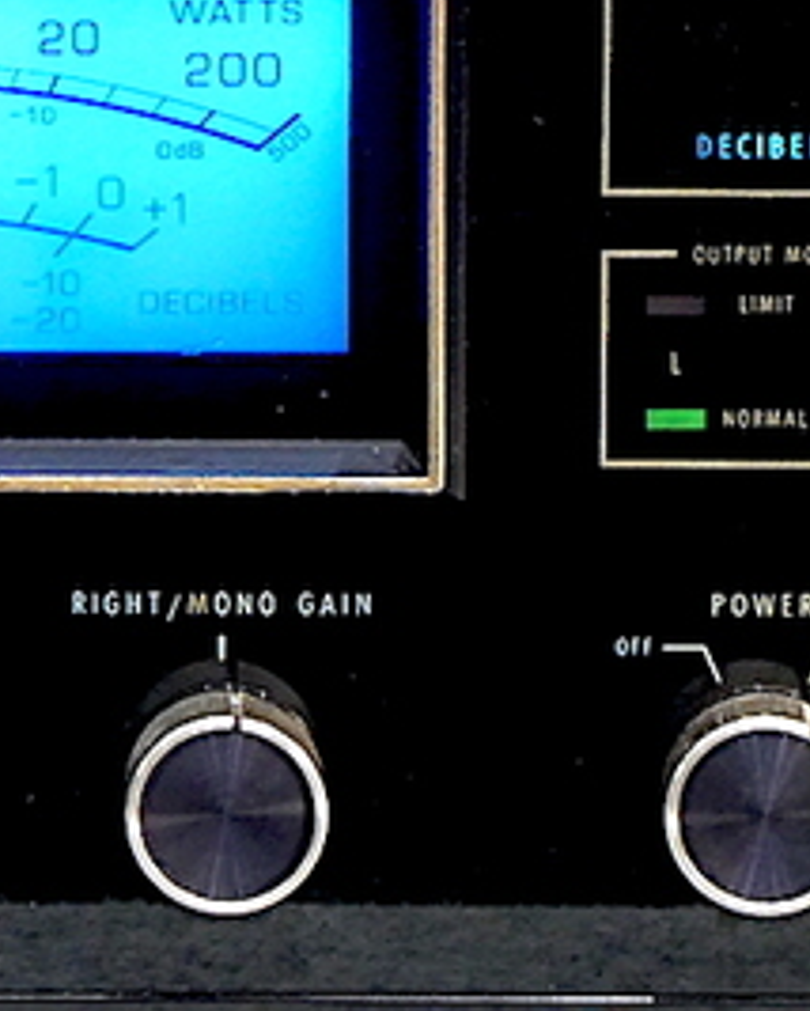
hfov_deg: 2.8
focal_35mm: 561
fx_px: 16792
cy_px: 273
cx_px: -435
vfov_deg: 3.4
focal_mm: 28.7
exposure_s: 1/10
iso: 200
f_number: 5.5
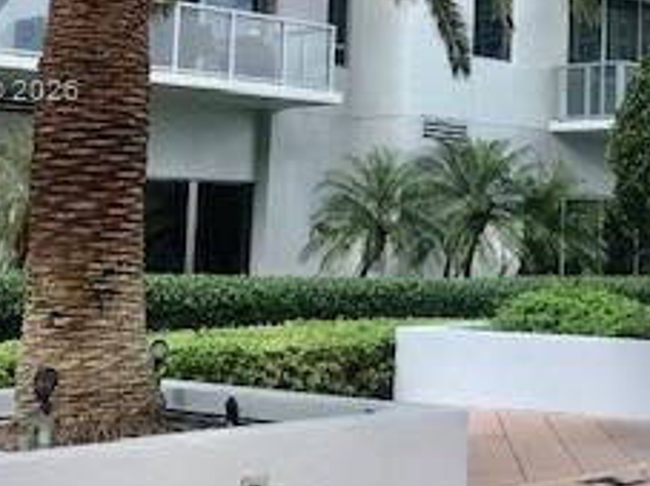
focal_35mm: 79
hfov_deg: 23.9
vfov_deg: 18.5
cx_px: 604
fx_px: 1483
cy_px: 91
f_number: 1.8
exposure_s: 1/863
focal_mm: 3.99
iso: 20
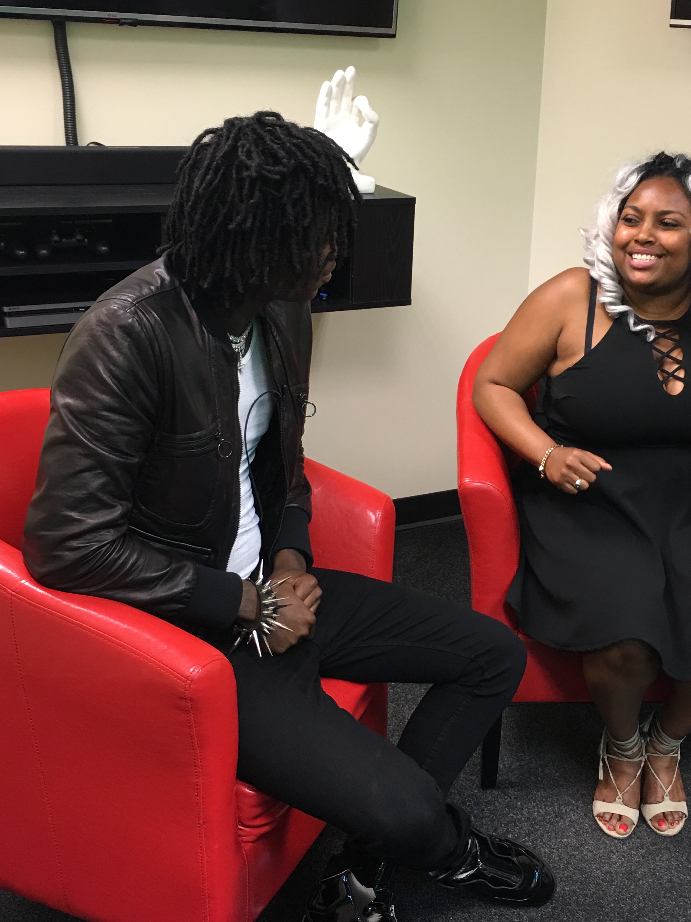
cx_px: 476
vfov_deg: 41.2
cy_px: 473
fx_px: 1225
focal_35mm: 46
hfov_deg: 31.2
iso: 40
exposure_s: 1/15
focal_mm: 4.15
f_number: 2.2
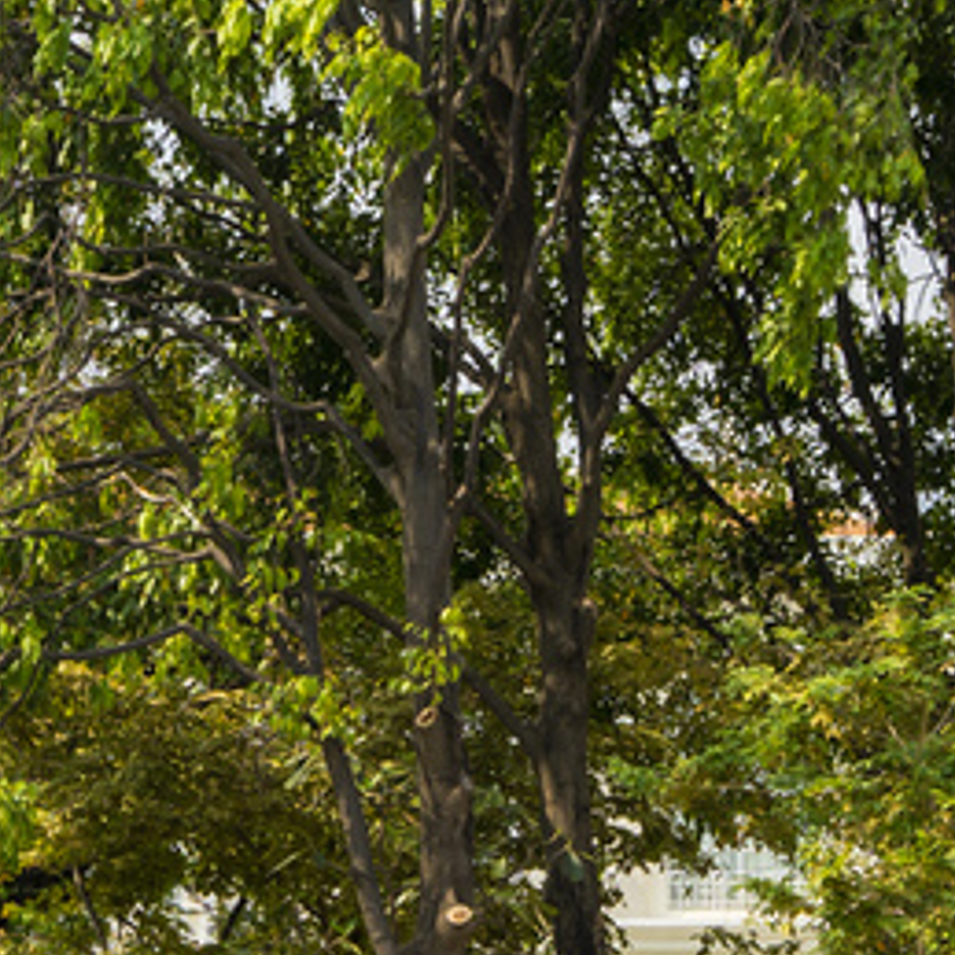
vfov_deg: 12.0
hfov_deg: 12.2
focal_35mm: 140
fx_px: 4370
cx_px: -205
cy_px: 1351
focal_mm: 38
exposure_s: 1/250
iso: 100
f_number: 6.3
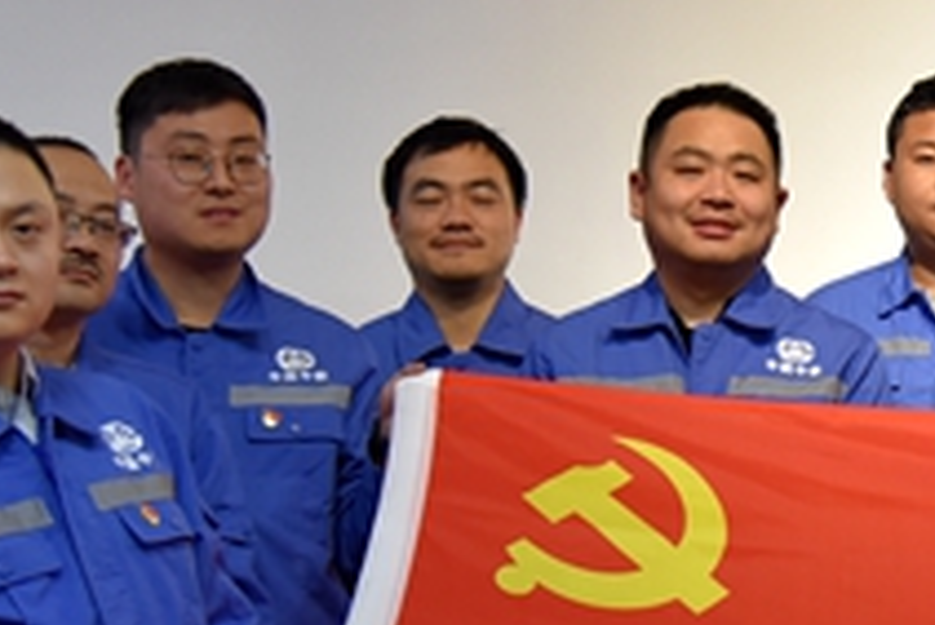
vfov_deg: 12.7
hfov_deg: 18.4
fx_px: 2807
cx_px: 966
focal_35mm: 108
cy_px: 406
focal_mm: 38
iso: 2200
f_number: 4
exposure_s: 1/60
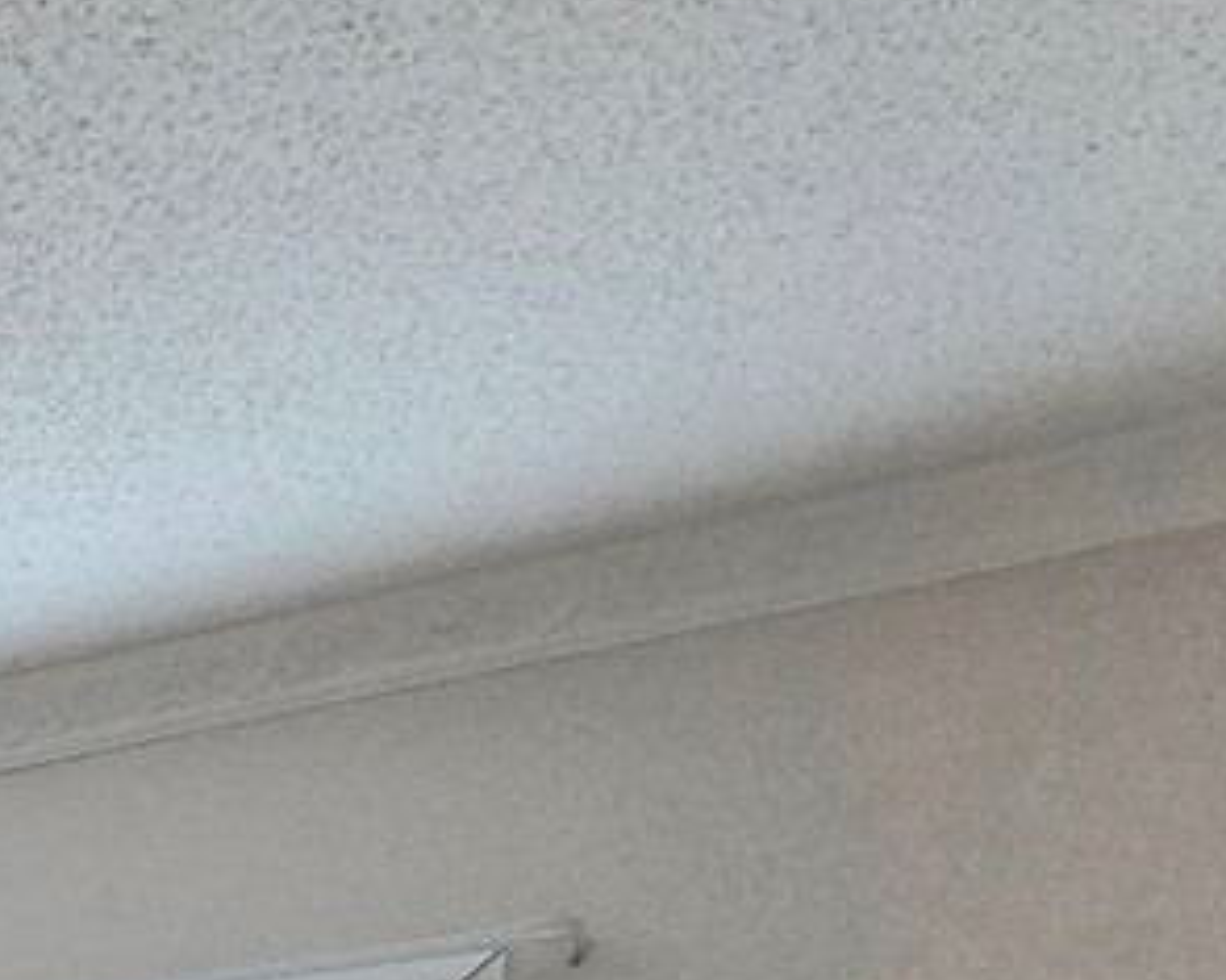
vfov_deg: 16.4
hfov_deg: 17.9
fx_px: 2503
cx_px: -1289
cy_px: 2002
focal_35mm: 69
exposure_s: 1/769
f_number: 2.2
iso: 100
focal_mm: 2.2
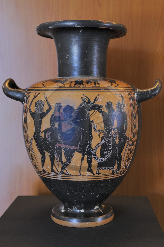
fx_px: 342
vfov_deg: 39.6
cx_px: 82
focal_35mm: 50
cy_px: 124
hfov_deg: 27.0
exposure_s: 1/20
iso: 800
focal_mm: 50
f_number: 4.5
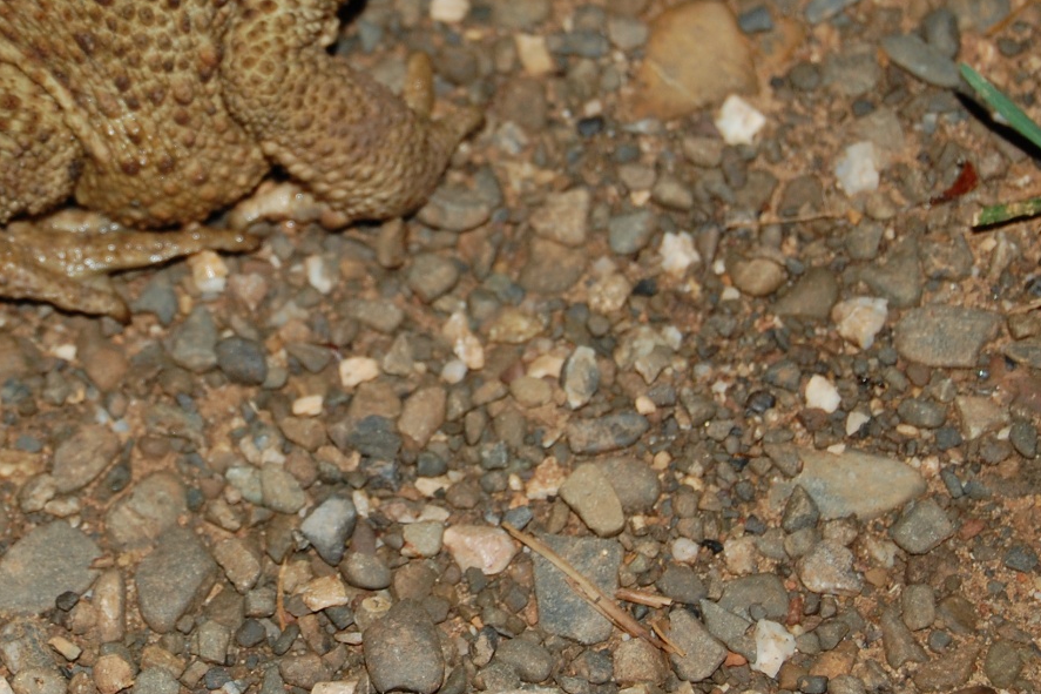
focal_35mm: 151
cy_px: 167
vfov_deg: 9.1
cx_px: 216
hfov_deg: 13.5
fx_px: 4363
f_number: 5.6
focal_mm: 55
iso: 400
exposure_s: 1/60
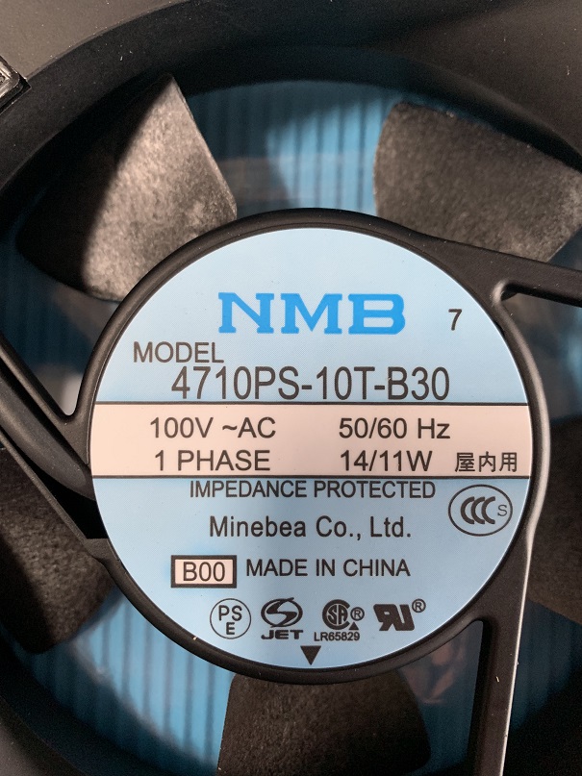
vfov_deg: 67.3
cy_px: 388
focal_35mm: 26
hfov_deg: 53.1
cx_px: 291
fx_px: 583
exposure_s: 1/60
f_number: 1.8
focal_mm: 4.25
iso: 250
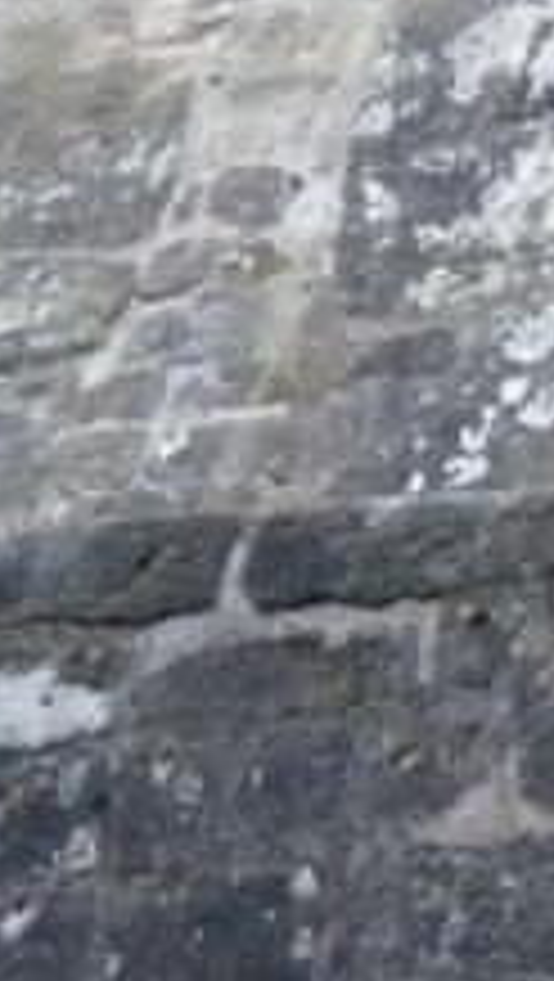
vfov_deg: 6.9
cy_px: -4
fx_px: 8129
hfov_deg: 3.6
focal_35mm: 312
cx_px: 2545
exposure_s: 1/215
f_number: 5.6
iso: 800
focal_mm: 9.3
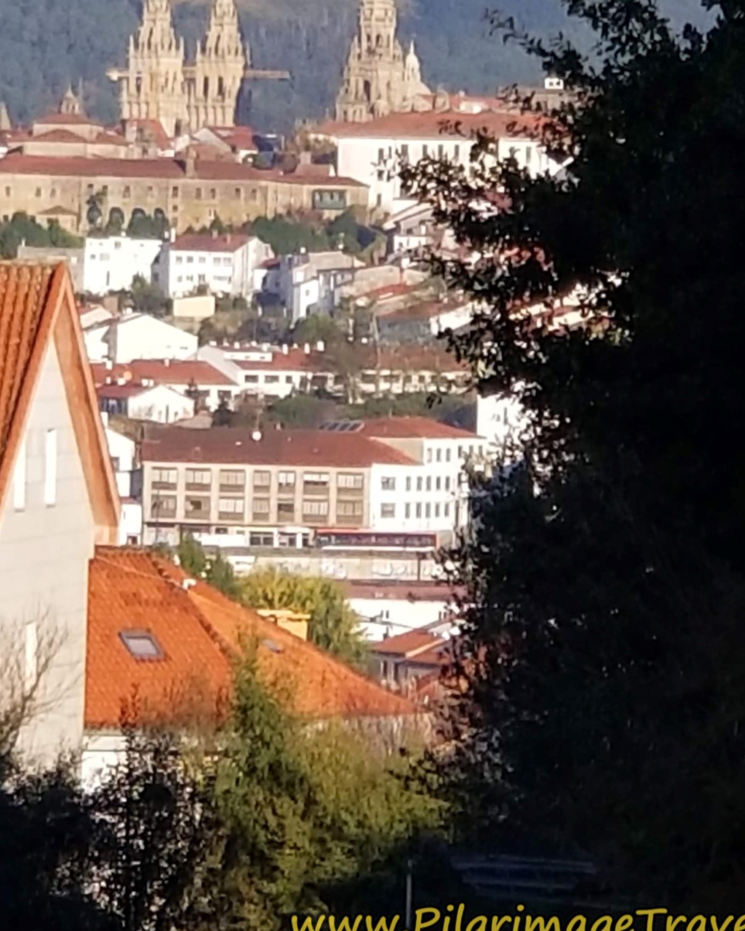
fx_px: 2343
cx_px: 349
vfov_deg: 22.2
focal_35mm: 85
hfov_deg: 18.1
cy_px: 184
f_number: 2.4
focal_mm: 6
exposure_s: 1/776
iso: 25
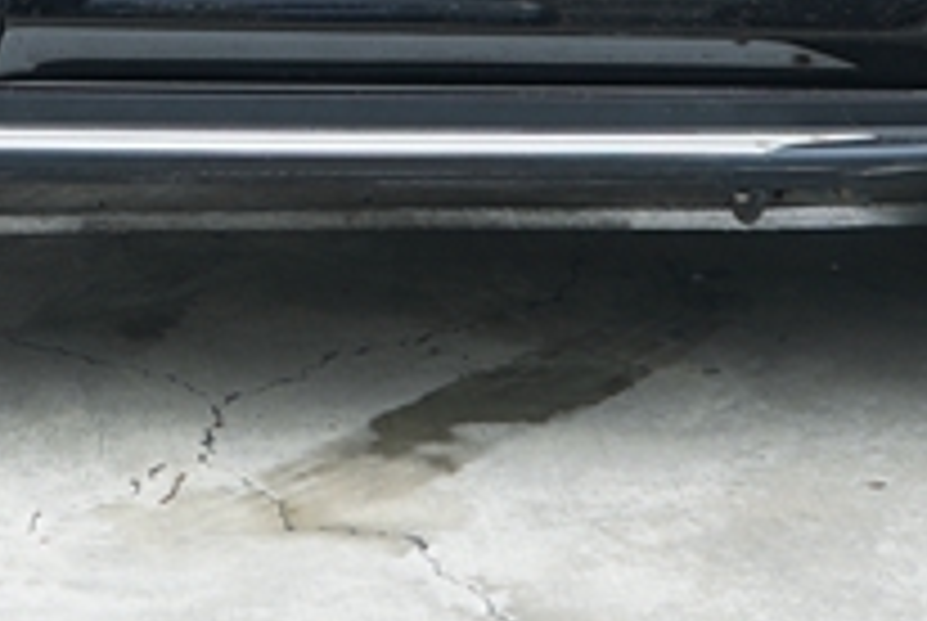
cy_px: -610
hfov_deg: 13.6
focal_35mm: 149
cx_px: 117
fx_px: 3842
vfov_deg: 8.7
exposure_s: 1/40
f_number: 4
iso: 100
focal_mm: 30
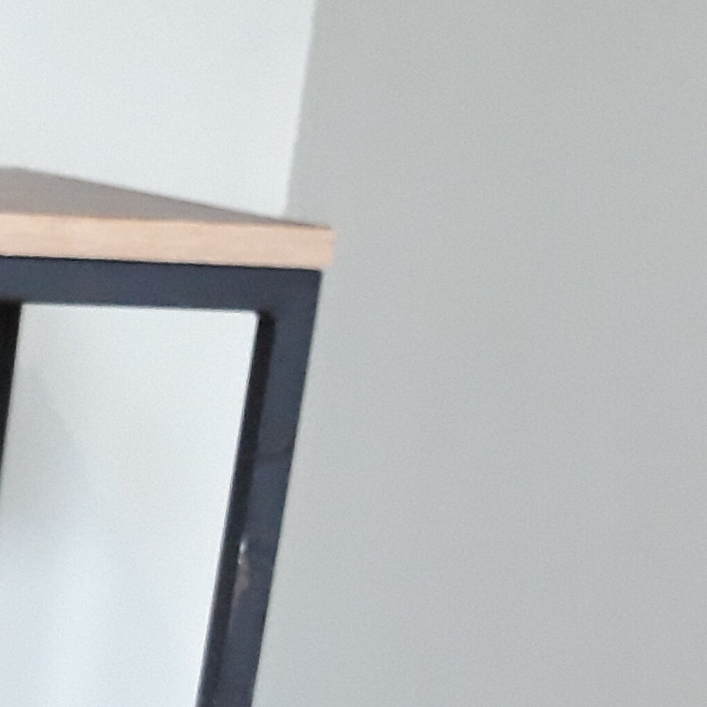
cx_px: -451
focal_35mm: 96
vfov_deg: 17.3
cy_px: 858
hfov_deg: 16.1
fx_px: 2218
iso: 320
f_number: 1.7
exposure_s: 1/25
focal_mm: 3.71
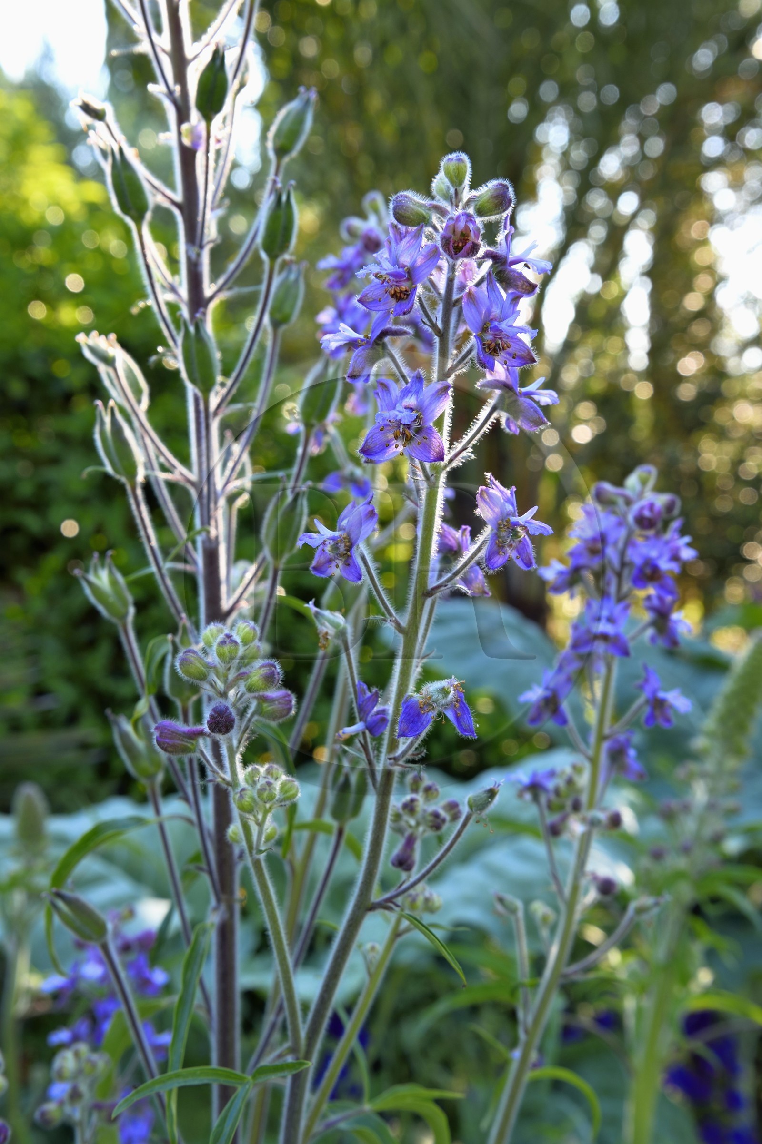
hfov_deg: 29.8
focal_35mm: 45
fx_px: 1430
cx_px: 381
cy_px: 572
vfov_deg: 43.6
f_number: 10
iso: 200
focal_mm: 45
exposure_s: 1/50
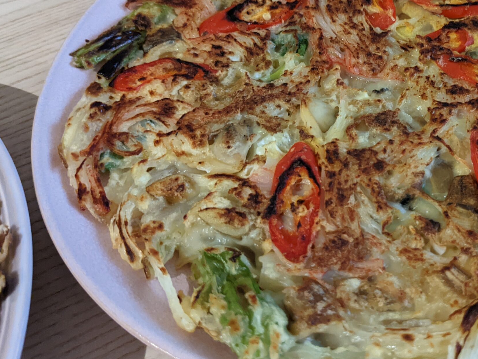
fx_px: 580
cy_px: 111
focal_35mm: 42
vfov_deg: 33.9
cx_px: 366
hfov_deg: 43.2
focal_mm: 4.38
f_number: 1.73
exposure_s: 1/62.9
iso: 1127
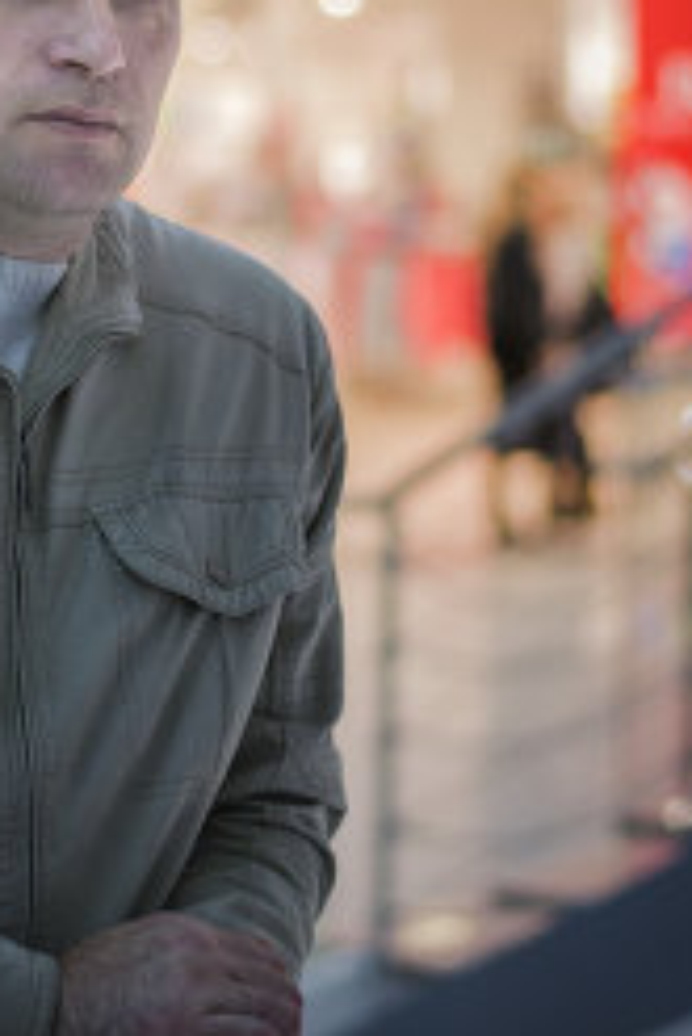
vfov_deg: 17.3
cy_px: 312
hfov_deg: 11.6
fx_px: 3397
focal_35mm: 118
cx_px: 224
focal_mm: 50
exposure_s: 1/250
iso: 400
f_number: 2
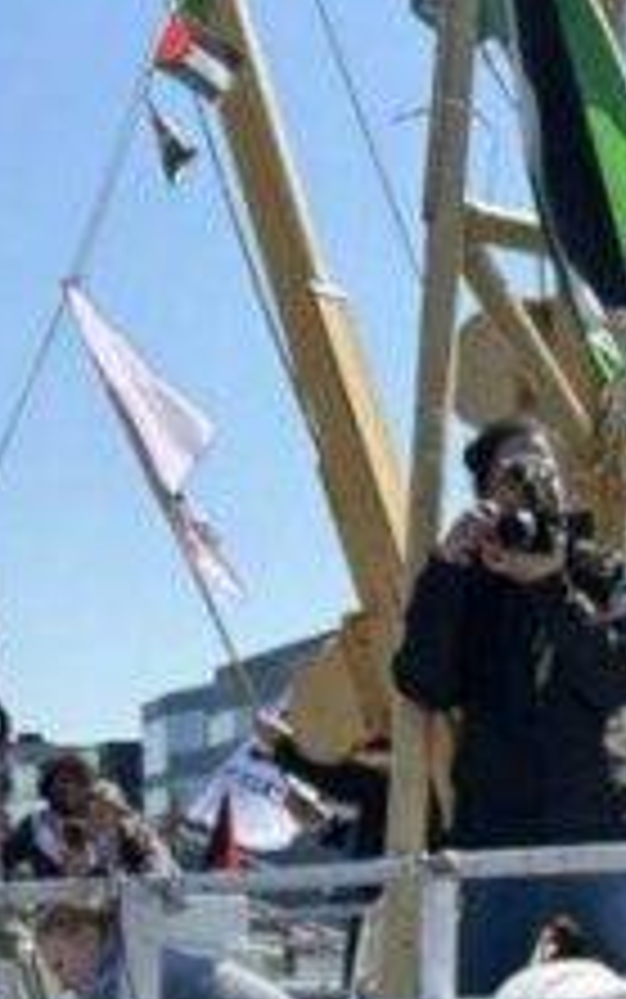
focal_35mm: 122
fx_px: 3326
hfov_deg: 10.7
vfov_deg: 16.1
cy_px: 1354
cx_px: 552
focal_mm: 6.86
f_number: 1.78
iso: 80
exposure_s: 1/3717
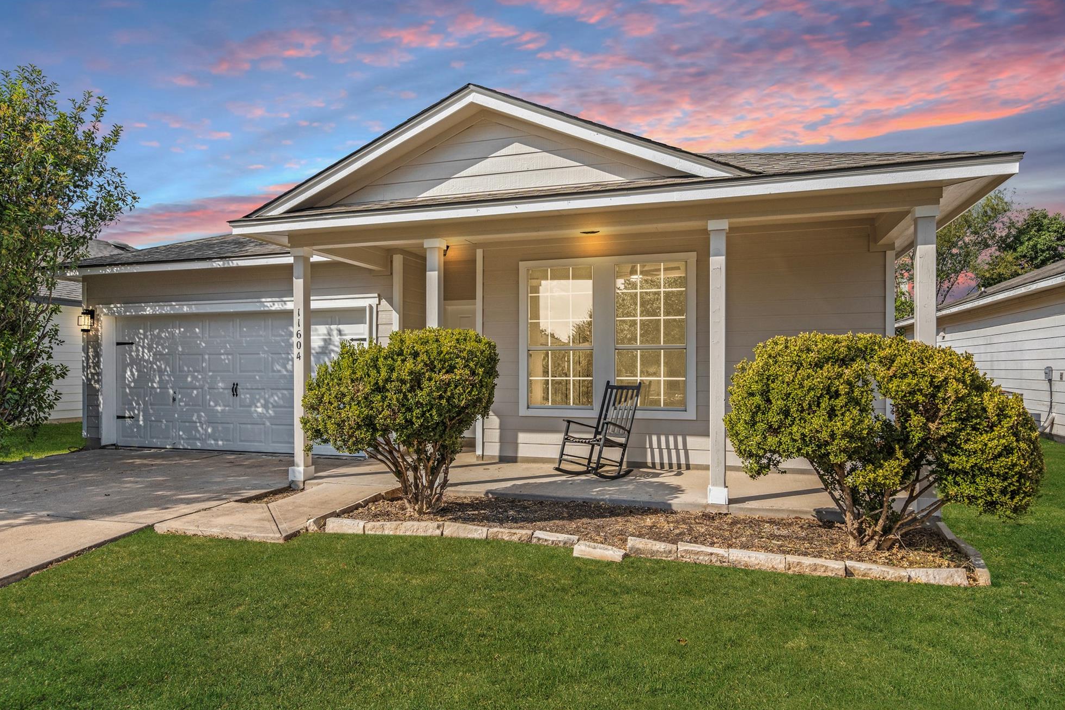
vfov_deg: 57.2
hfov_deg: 78.6
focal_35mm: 22
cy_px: 368
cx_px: 531
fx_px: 651
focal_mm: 21
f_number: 8
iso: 320
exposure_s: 1/1000
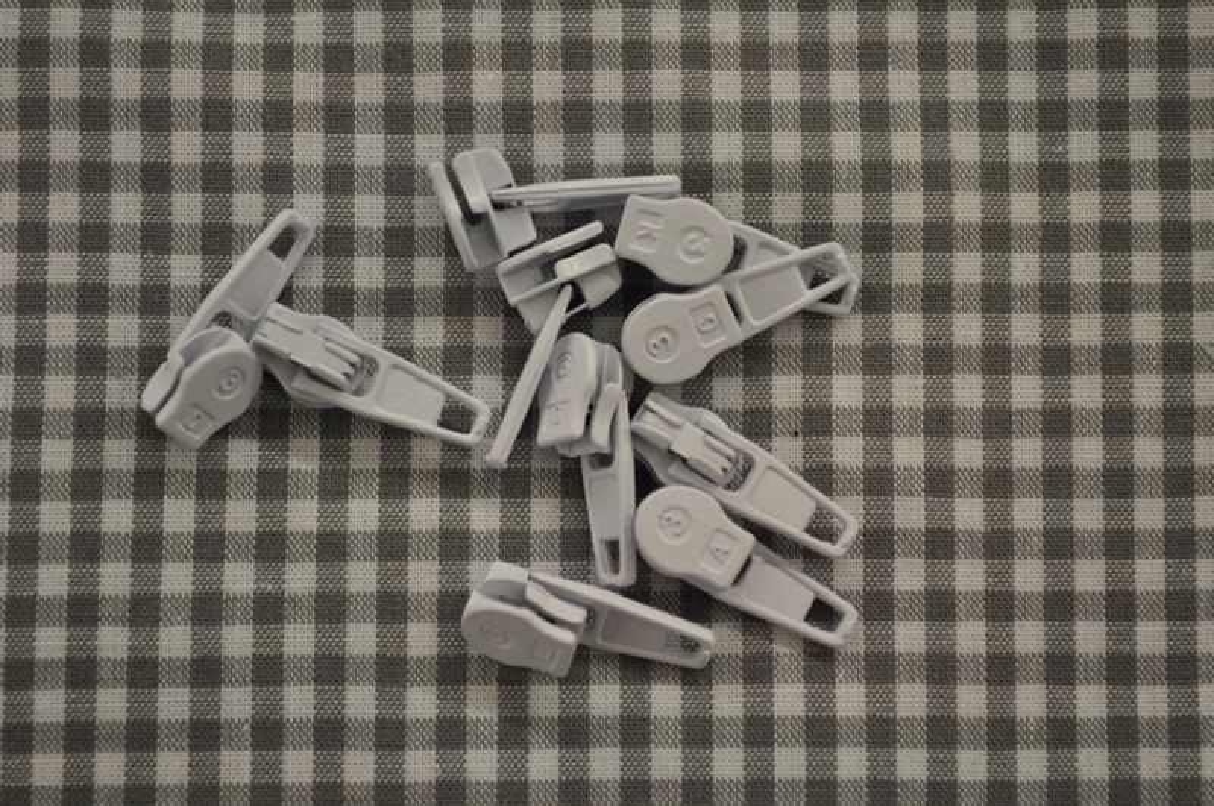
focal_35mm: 66
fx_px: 2223
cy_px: 403
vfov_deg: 20.6
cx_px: 607
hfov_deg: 30.6
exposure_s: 1/60
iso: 640
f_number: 5.3
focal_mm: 44
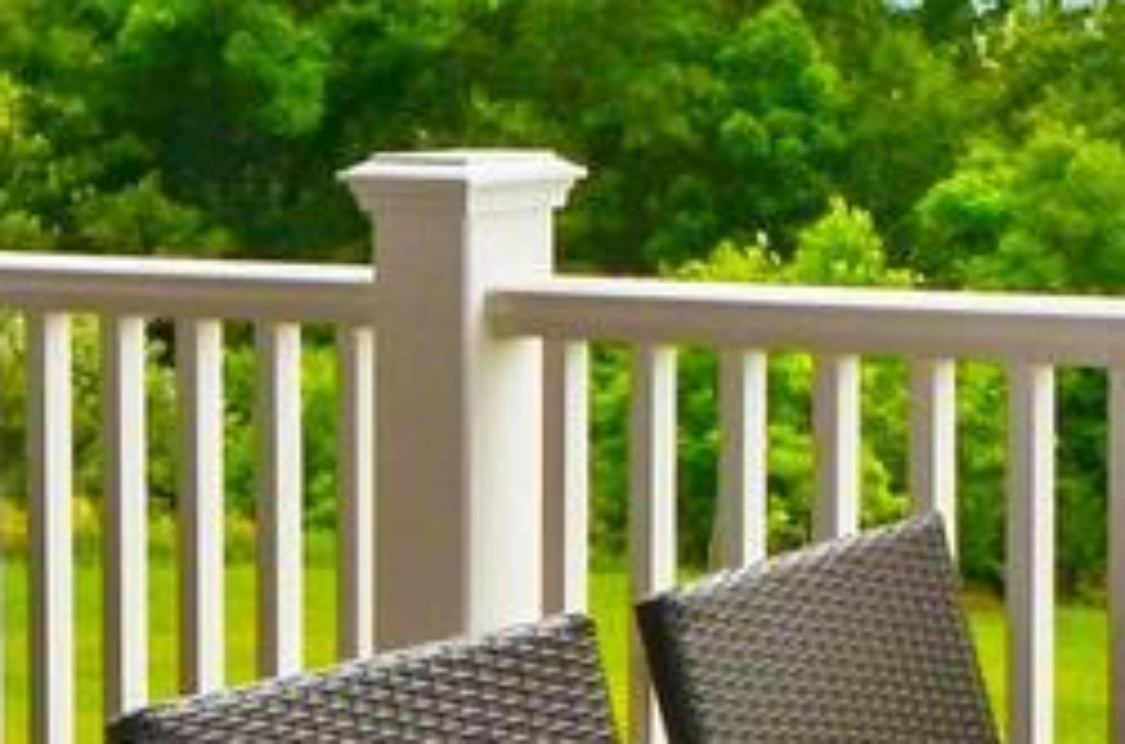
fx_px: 2681
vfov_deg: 15.4
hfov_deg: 21.6
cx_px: 1430
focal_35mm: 86
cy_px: -90
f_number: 10
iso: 100
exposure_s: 1/200
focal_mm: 10
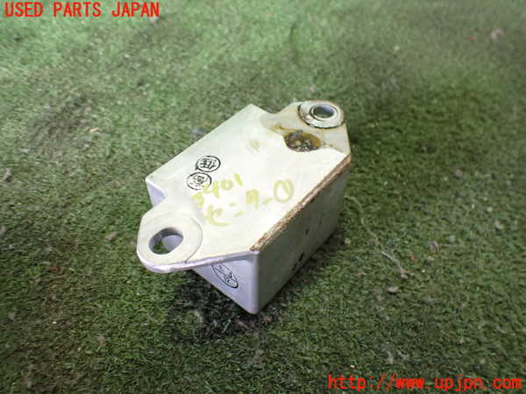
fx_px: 456
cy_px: 197
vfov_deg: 46.8
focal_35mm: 30
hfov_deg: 60.0
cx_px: 263
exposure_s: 1/60
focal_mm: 5.4
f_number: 2.3
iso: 800
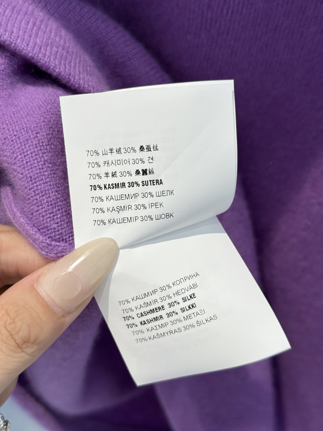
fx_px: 597
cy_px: 216
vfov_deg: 39.7
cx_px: 162
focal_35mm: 48
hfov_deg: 30.3
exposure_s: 1/127
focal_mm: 6.76
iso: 50
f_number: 1.78
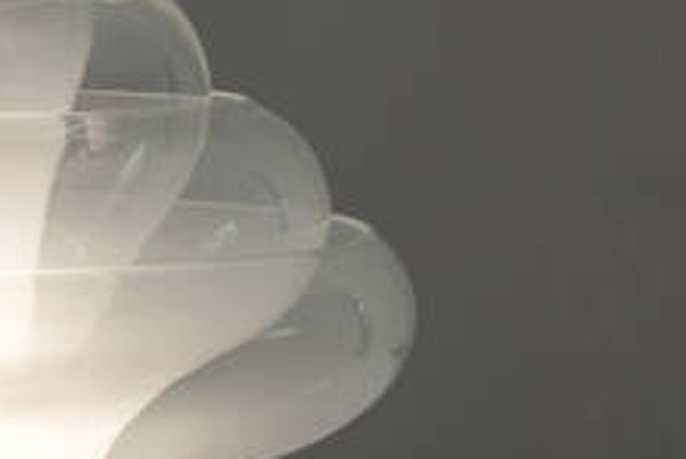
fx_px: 3110
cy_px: 197
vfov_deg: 8.4
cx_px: -59
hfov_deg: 12.4
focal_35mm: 163
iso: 100
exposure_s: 1/5
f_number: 14
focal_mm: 50
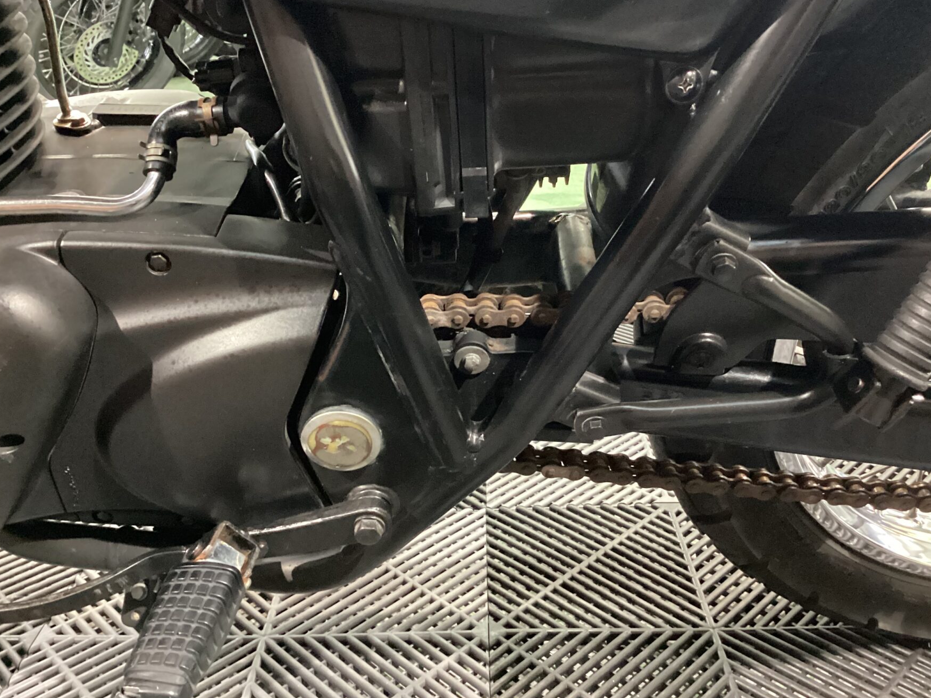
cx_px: 477
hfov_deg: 54.0
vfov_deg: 41.8
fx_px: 914
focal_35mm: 34
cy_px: 337
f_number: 2.4
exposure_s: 1/24
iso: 800
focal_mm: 3.3
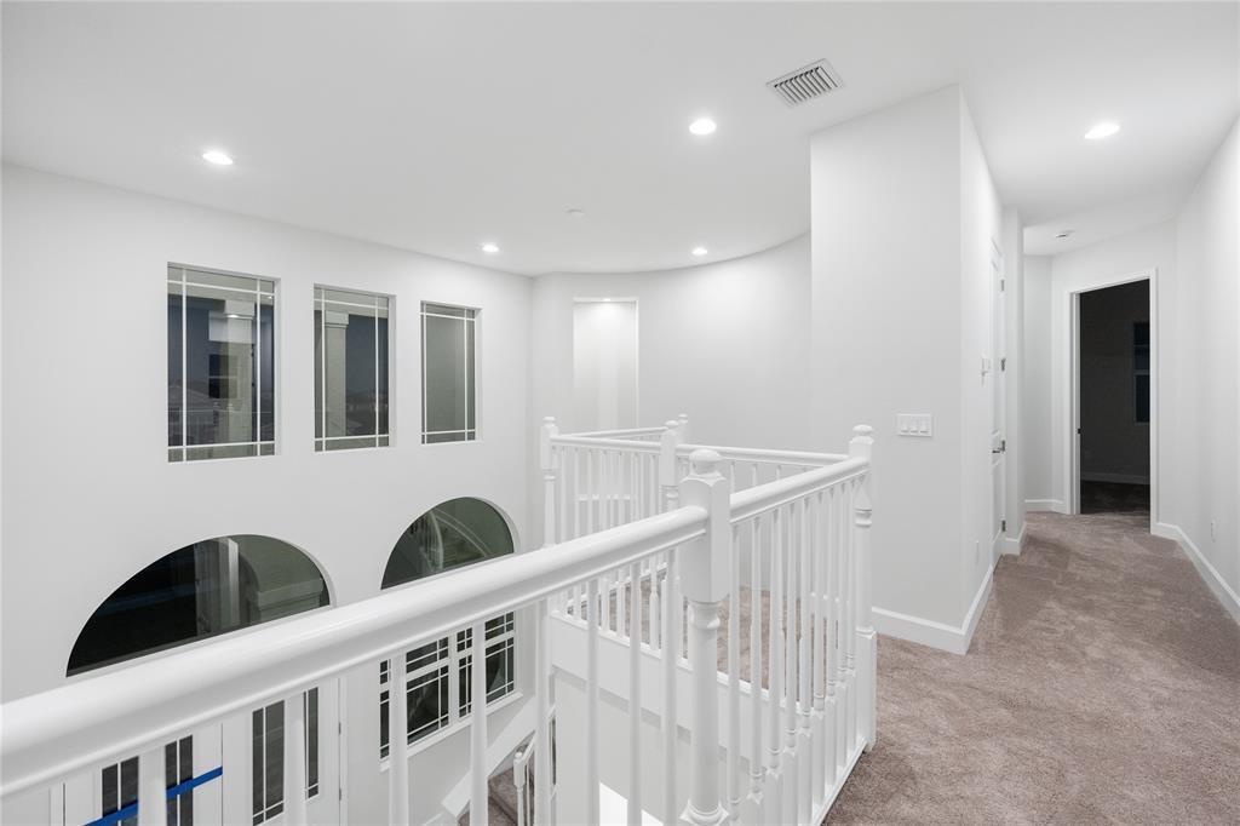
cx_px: 620
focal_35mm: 14
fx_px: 482
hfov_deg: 104.3
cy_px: 413
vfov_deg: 81.2
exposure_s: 1/80
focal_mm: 14
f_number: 5.6
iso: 4000
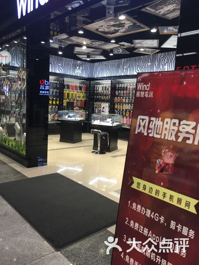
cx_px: 100
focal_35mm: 29
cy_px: 132
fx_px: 222
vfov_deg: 61.7
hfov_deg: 48.2
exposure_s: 1/33
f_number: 2.2
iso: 40
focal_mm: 4.15
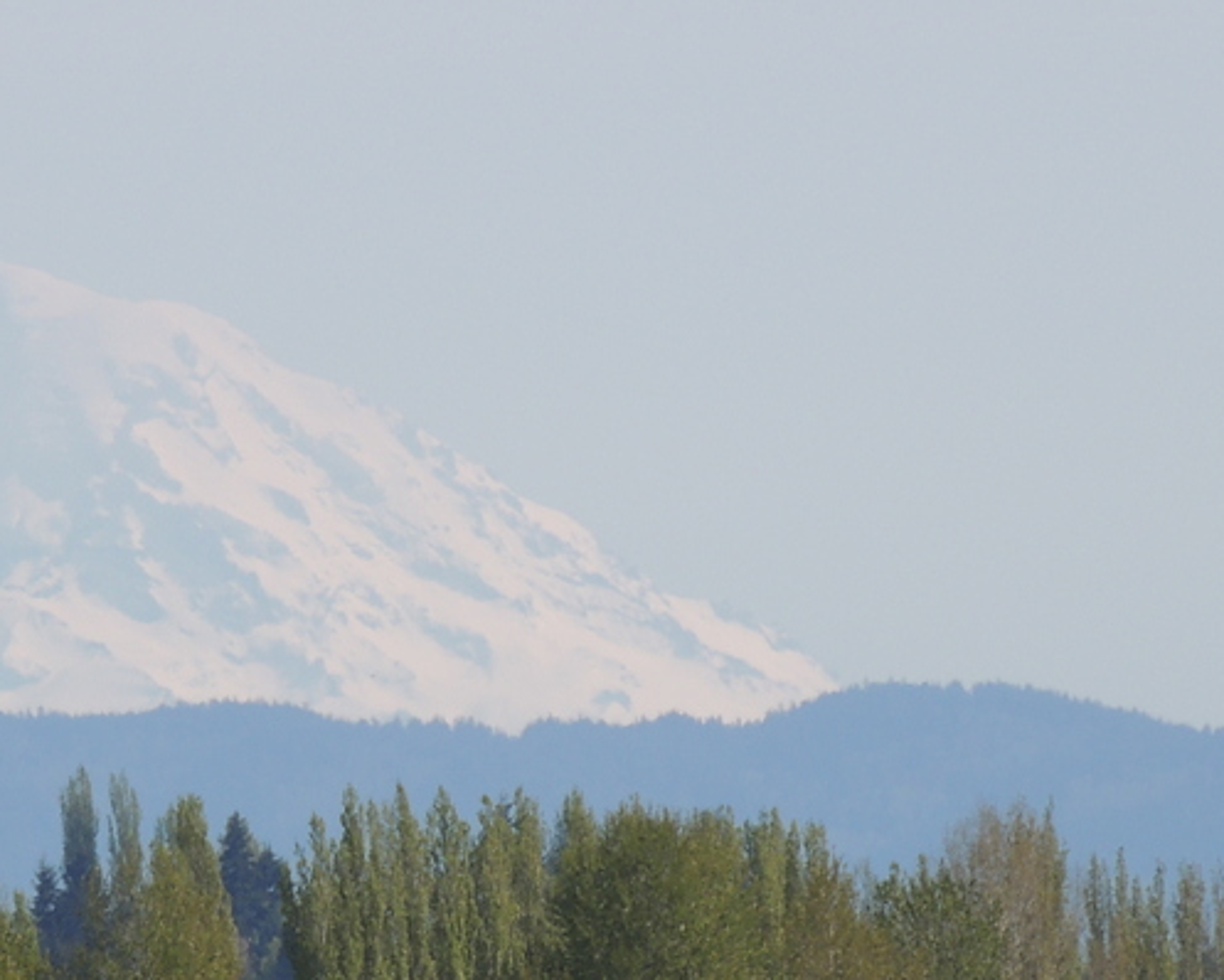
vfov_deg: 1.8
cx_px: -89
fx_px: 31891
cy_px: 524
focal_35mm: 880
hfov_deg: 2.2
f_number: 4.8
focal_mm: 62.4
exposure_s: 1/800
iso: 110
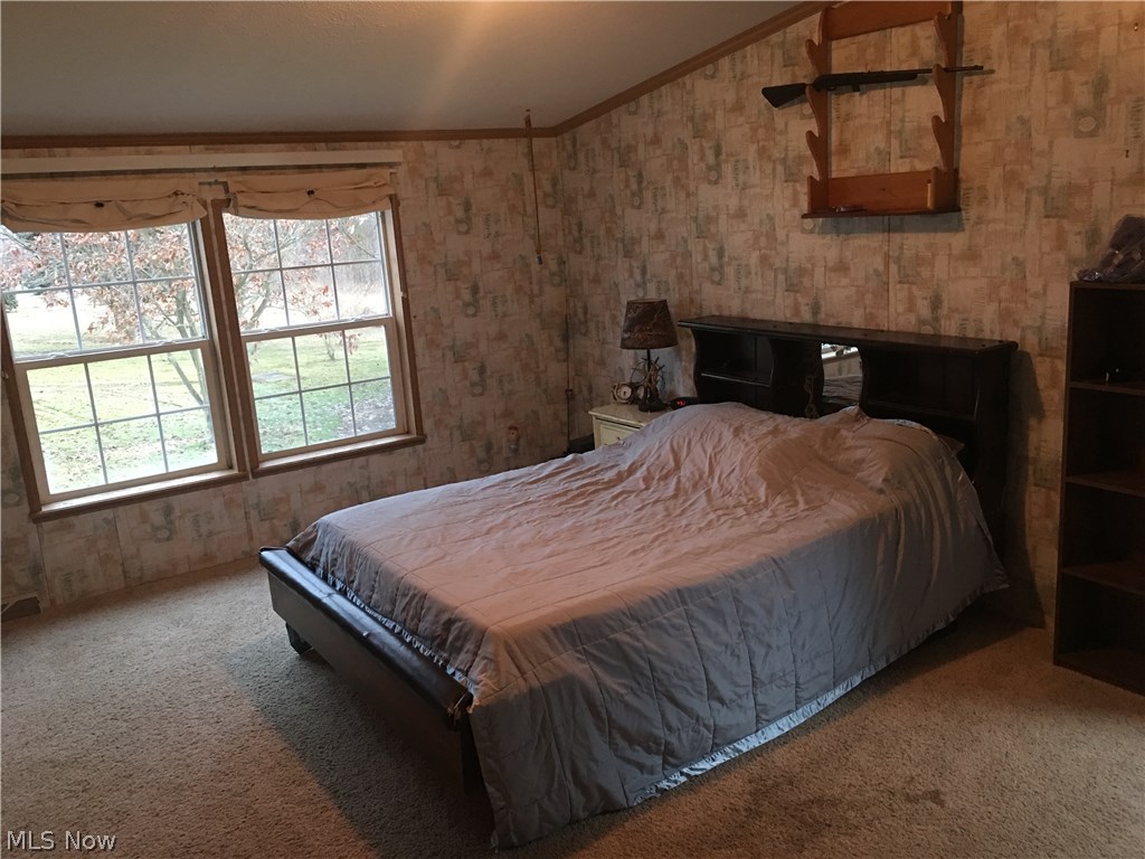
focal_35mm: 29
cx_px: 572
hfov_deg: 61.7
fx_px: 959
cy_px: 430
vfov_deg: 48.2
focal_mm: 4.15
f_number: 2.2
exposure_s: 1/15
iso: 125
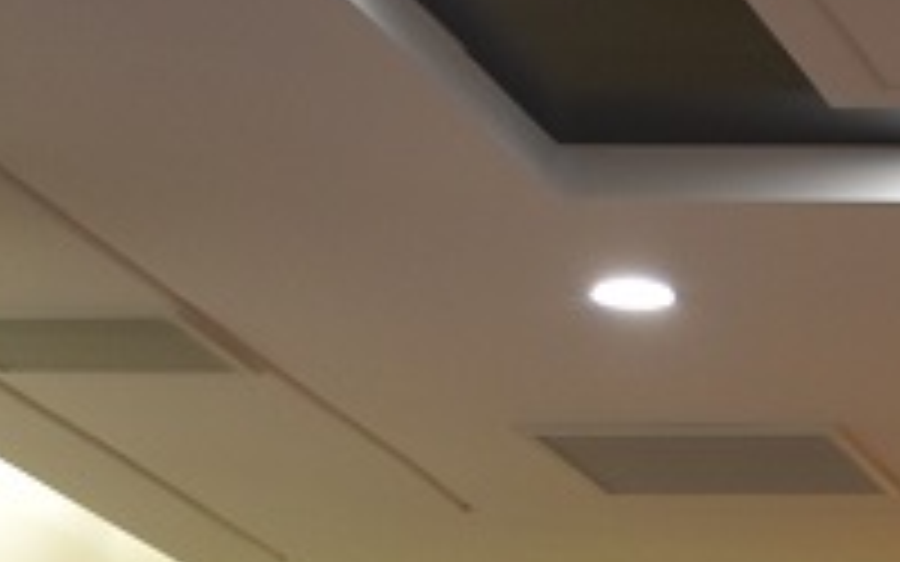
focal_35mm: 269
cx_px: 1922
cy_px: 1504
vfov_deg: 4.7
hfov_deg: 7.4
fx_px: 6598
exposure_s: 1/60
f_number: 4
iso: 560
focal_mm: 32
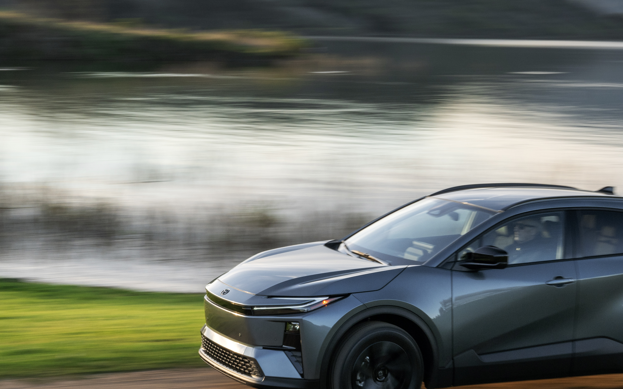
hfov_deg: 23.3
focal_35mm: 89
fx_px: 1511
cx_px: 331
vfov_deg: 14.6
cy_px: 114
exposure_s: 1/25
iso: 200
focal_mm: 39
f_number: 11
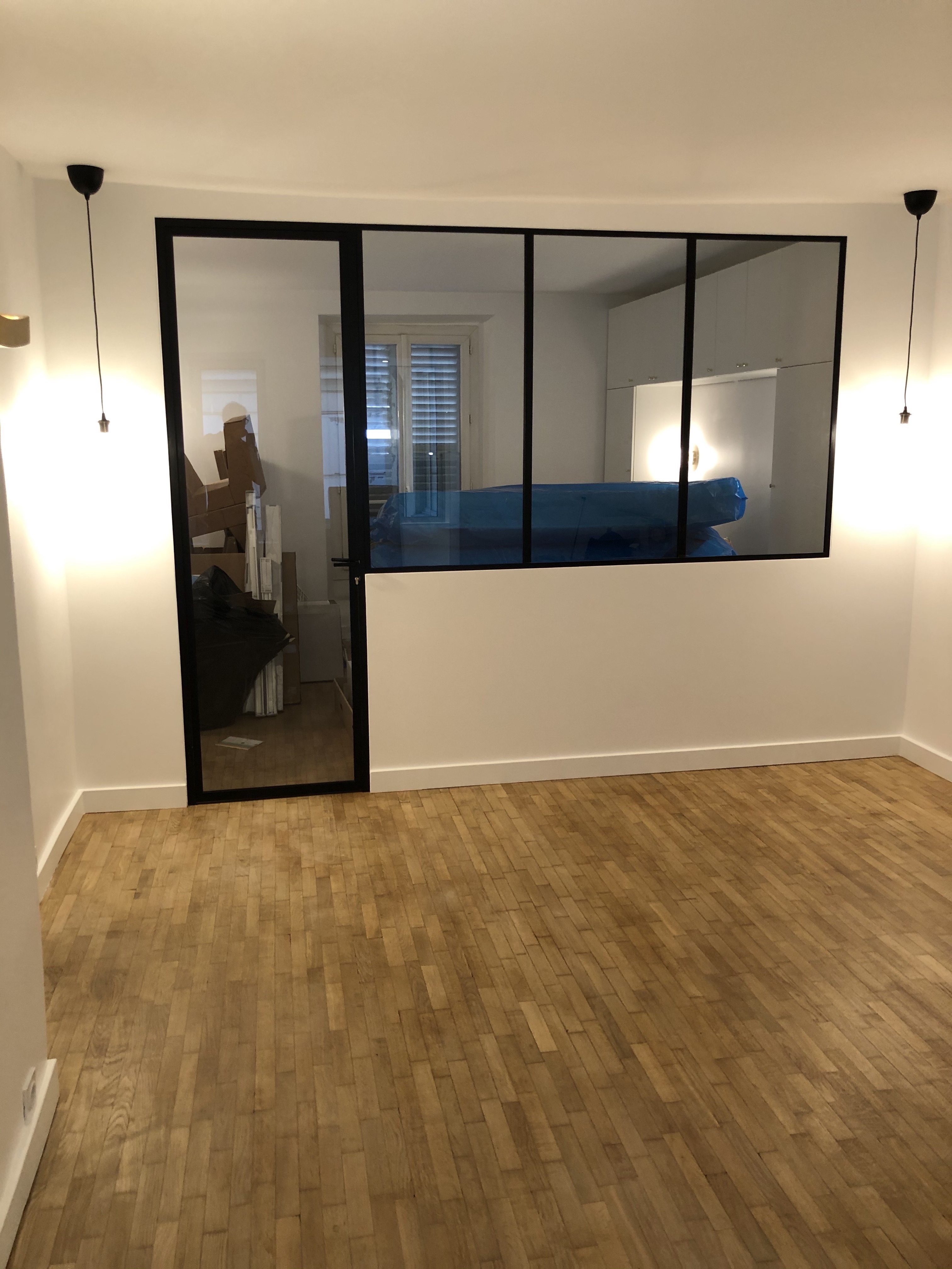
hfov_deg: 49.7
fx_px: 1027
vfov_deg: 63.4
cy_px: 634
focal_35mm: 28
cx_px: 476
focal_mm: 4
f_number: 1.8
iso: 50
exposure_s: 1/17
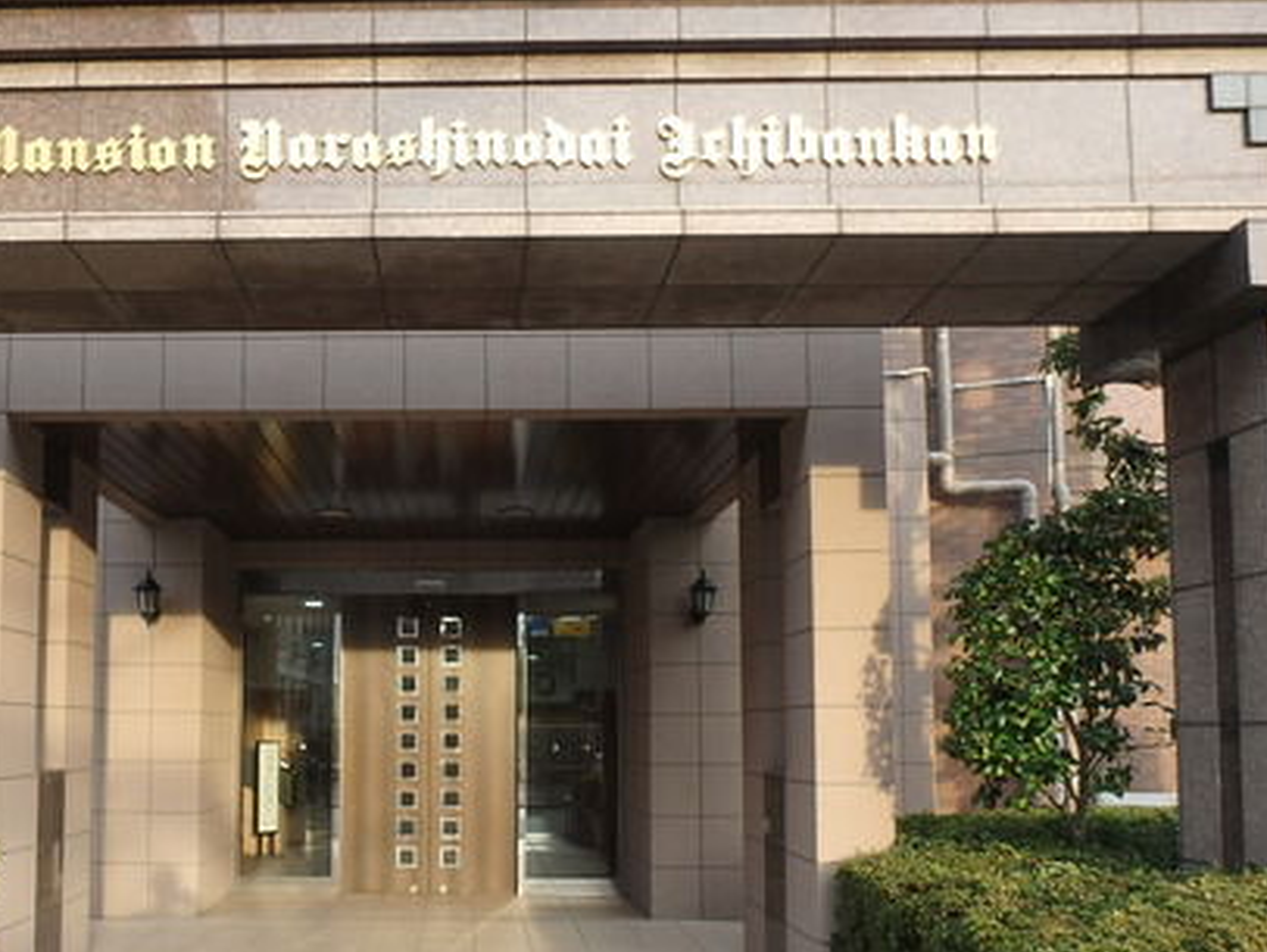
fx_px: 1135
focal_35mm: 31
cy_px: 687
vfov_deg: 44.3
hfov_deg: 57.0
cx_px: 418
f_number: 3.5
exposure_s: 1/80
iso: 125
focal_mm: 3.7
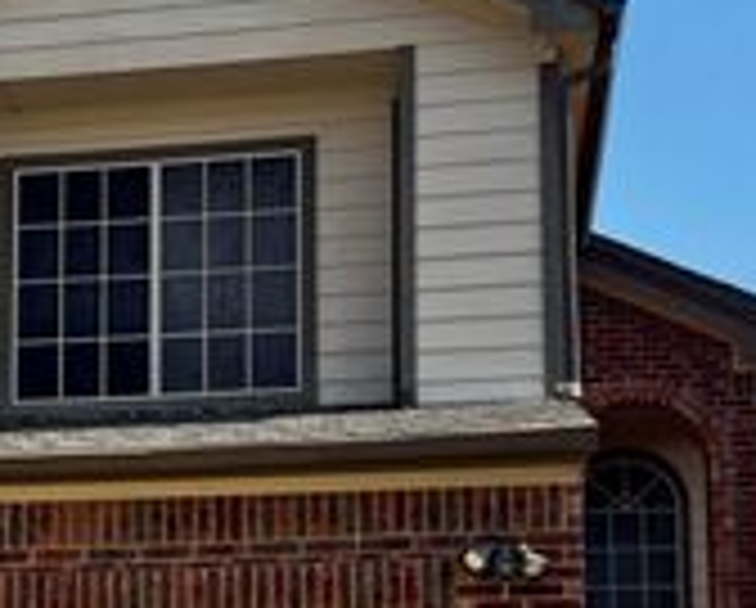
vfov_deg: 21.1
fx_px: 1569
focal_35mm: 70
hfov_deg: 26.7
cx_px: 176
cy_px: 613
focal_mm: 6.76
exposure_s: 1/4310
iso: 80
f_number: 1.78
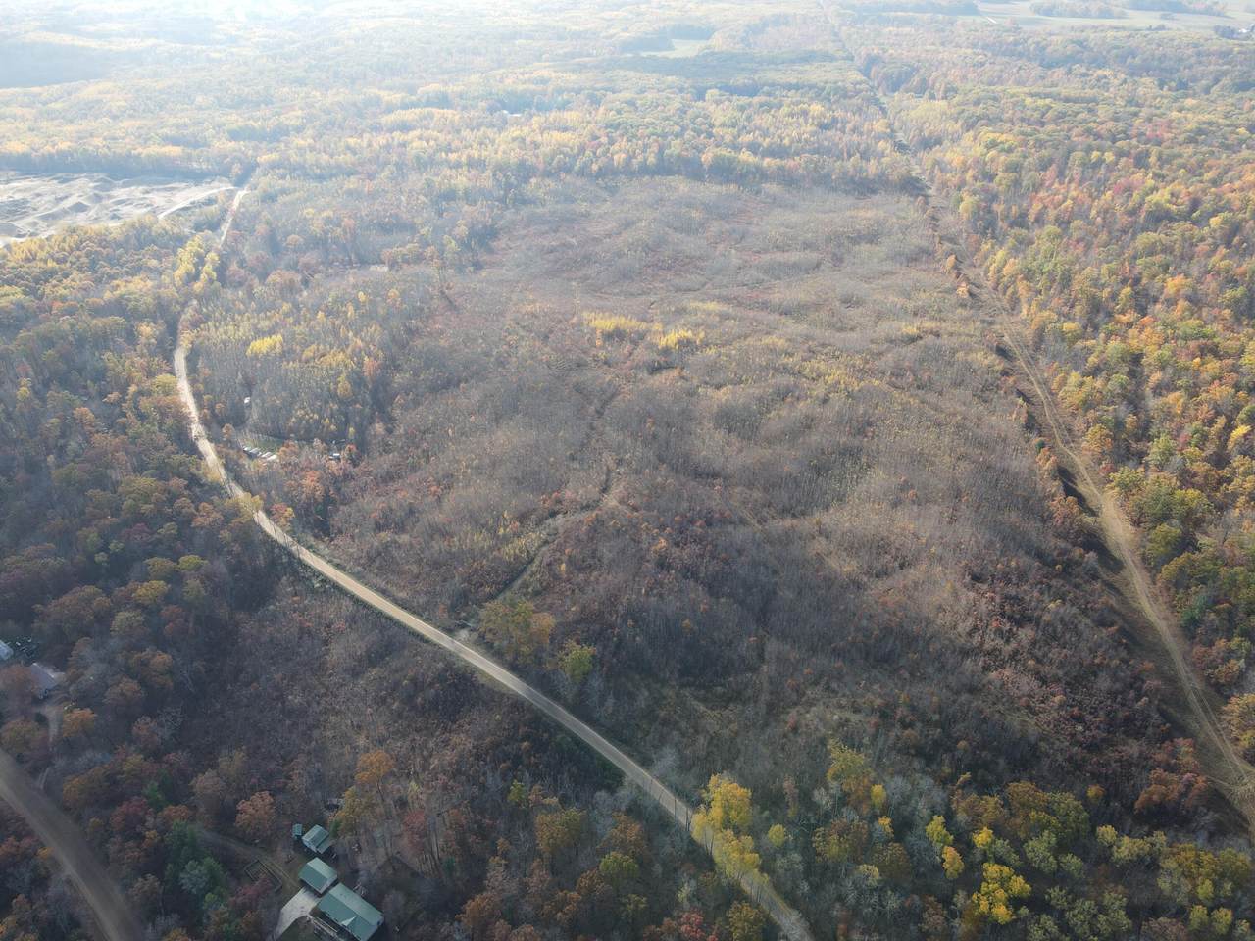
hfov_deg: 71.6
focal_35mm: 24
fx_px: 870
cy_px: 470
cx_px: 628
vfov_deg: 56.8
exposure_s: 1/180
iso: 100
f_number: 2.8
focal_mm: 4.5
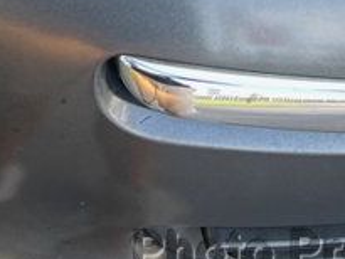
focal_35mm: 130
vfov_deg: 10.1
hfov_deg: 15.0
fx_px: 1296
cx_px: 320
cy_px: -338
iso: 40
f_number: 1.5
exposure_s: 1/121
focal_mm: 5.7
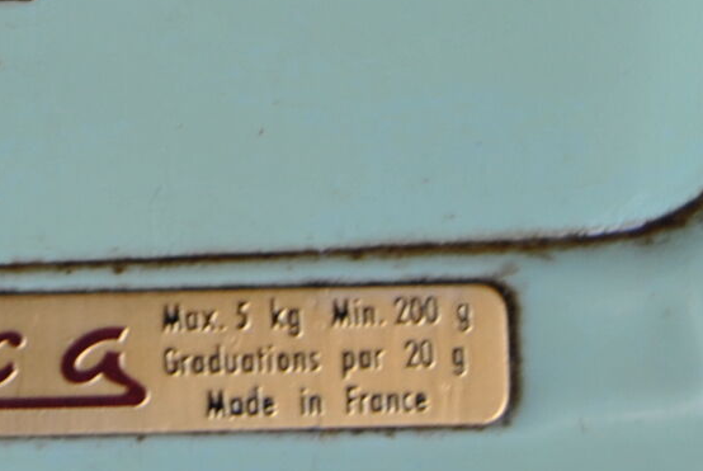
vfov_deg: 6.2
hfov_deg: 9.2
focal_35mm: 220
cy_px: -324
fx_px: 4302
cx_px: -137
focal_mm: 42
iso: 200
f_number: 5
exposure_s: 1/50
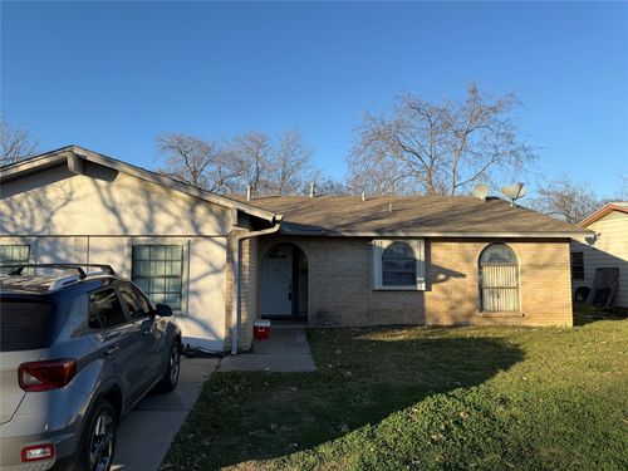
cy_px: 236
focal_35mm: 24
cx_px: 314
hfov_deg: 71.6
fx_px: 435
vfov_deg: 56.8
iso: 80
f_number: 1.78
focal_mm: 6.76
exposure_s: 1/2445
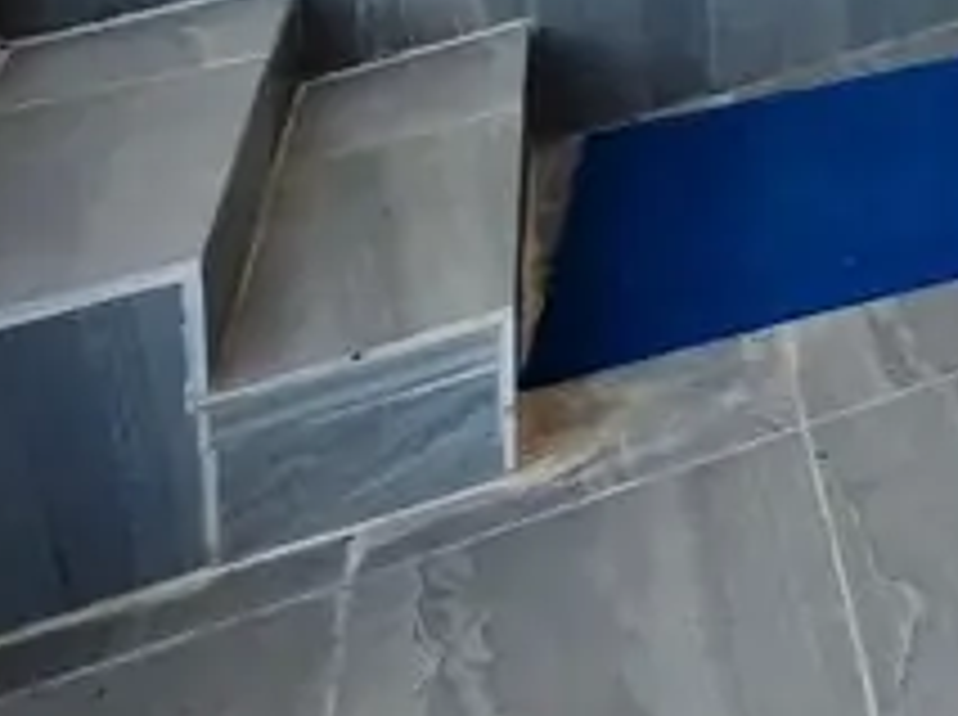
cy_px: -752
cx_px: 2591
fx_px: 1934
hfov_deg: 13.1
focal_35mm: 70
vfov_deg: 15.9
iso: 50
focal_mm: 2.03
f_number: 1.8
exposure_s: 1/100
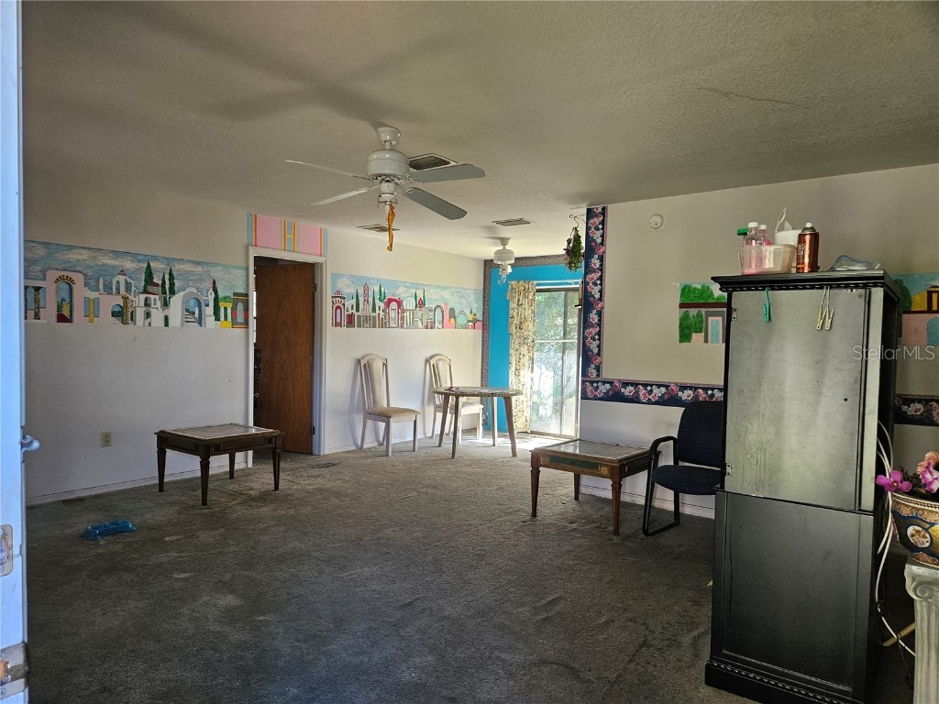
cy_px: 352
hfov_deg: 73.9
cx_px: 470
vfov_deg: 58.9
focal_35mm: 23
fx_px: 624
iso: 200
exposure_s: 1/120
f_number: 1.8
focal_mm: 5.4
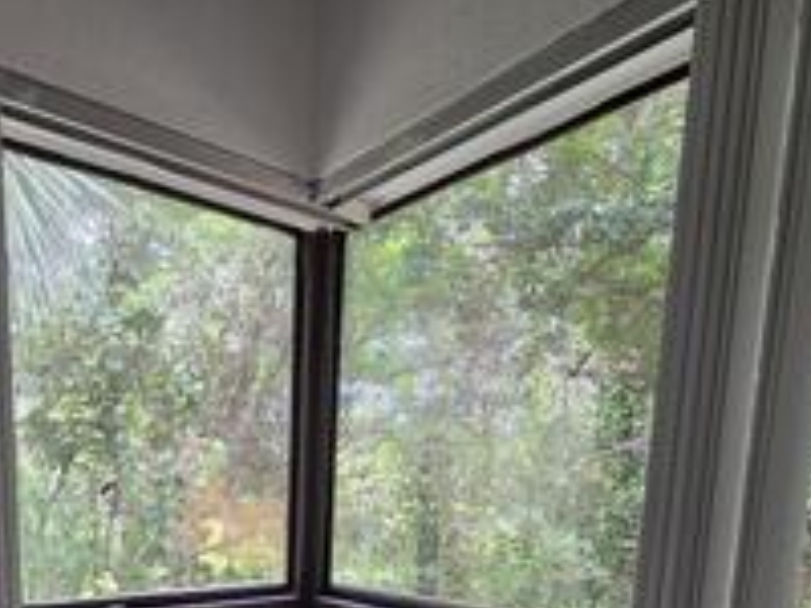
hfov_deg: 64.1
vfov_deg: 45.7
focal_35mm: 26
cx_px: 223
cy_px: 592
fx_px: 609
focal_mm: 2.2
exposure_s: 1/60
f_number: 2.2
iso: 160
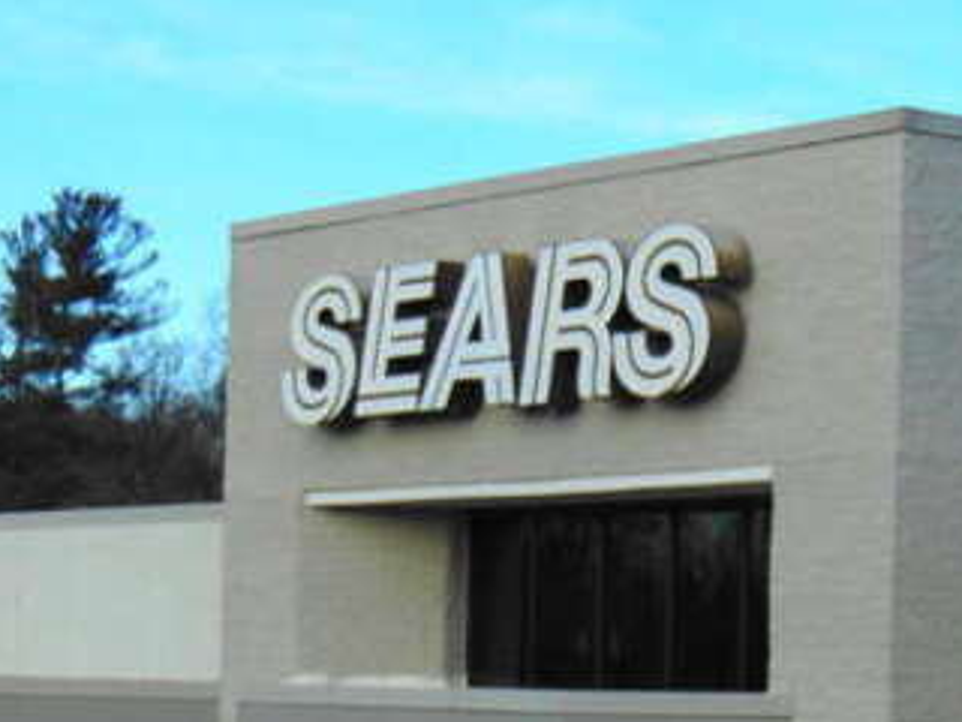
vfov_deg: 11.8
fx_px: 3474
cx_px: 616
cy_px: 511
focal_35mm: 125
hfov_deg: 15.7
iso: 80
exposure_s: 1/400
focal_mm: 9
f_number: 3.5
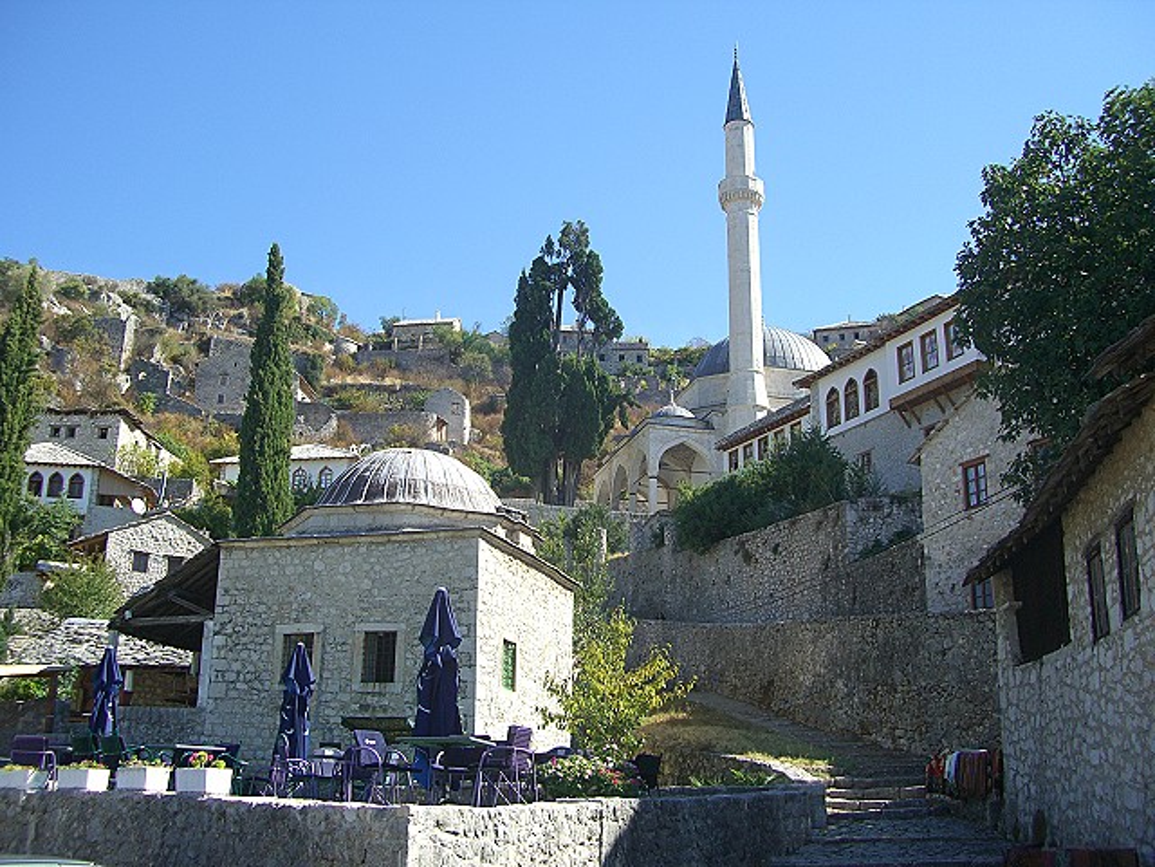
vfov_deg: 37.7
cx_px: 578
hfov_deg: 49.0
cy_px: 434
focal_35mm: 38
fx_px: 1268
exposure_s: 1/125
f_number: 5.6
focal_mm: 7.9
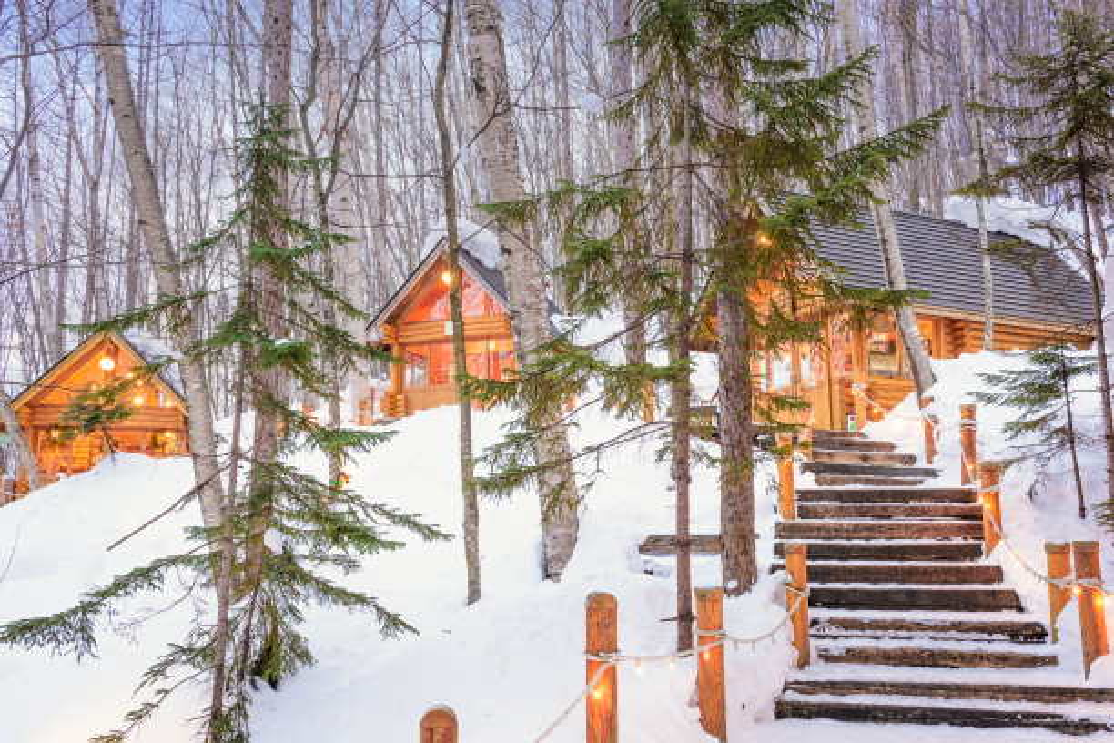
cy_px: 372
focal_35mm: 32
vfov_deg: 41.1
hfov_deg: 58.7
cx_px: 557
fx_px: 990
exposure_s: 5
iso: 64
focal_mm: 32
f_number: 16
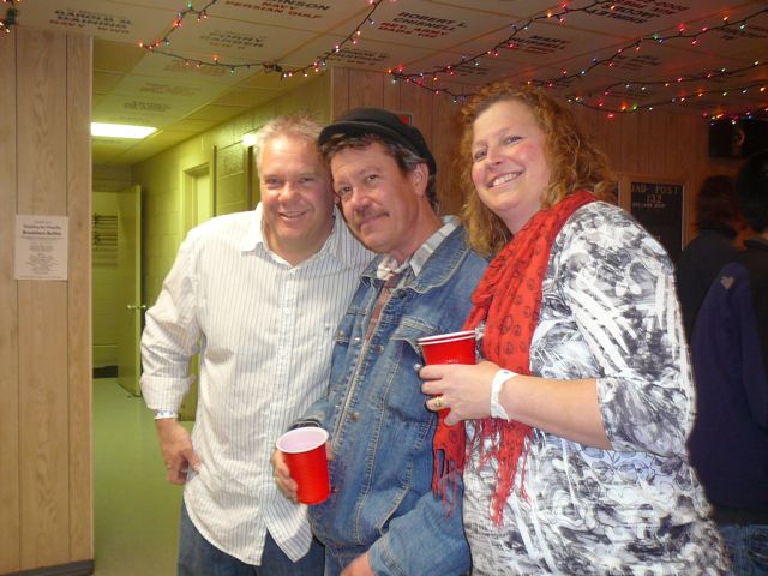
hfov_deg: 52.6
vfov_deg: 40.7
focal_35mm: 35
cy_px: 288
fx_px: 777
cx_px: 384
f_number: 2.8
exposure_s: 1/8
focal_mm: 5.2
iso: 100
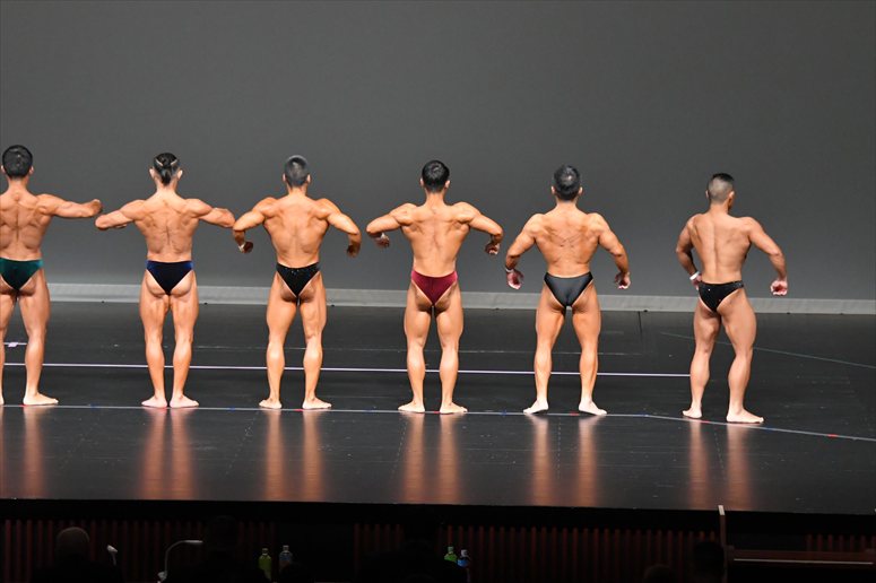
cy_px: 292
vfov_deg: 7.9
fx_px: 4232
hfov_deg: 11.8
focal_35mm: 174
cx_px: 438
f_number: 5.6
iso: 5000
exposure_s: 1/400
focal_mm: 116
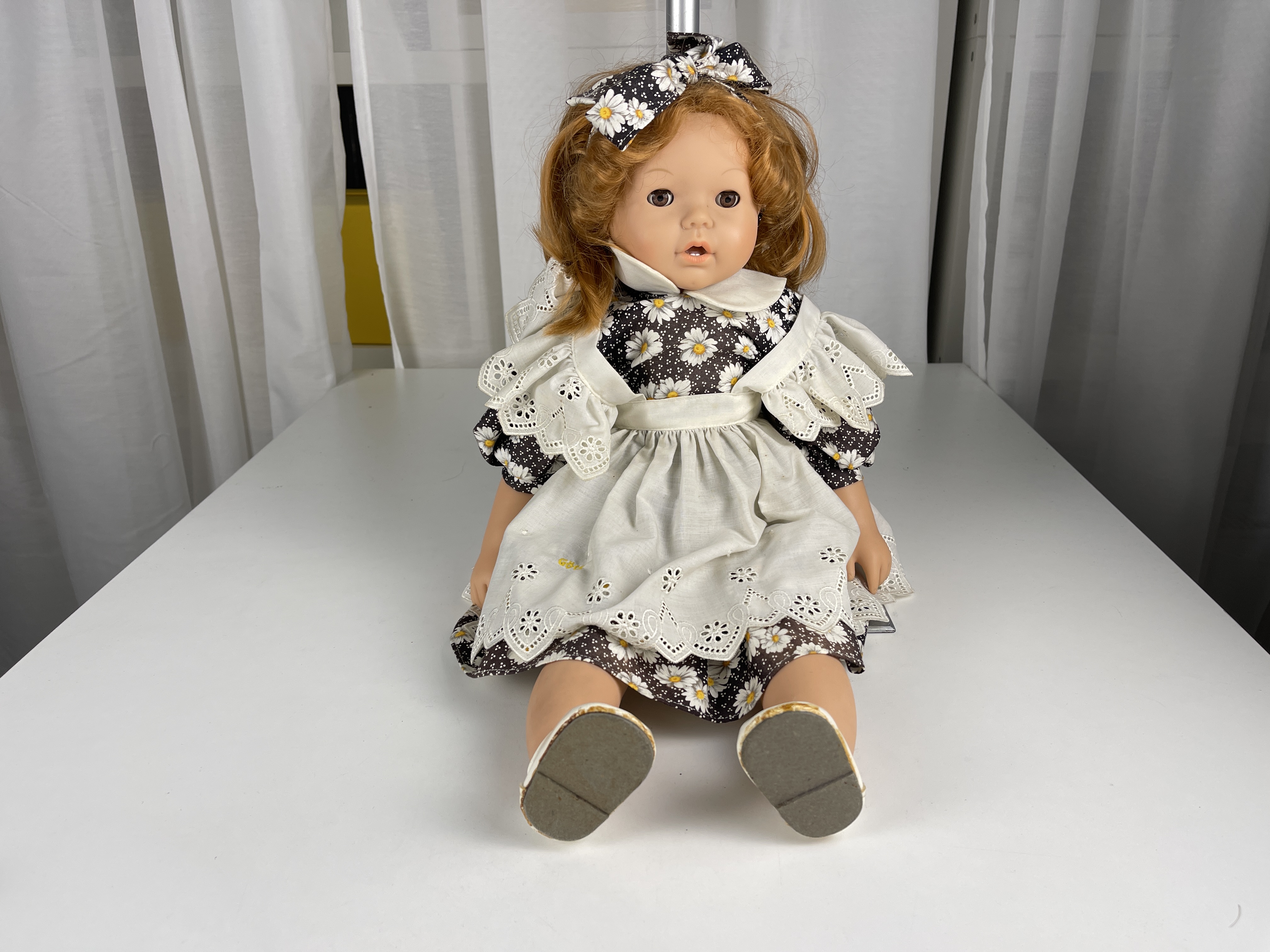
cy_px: 476
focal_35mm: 25
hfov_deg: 69.4
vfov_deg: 54.9
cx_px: 635
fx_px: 917
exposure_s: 1/143
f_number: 1.6
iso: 32
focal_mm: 5.1
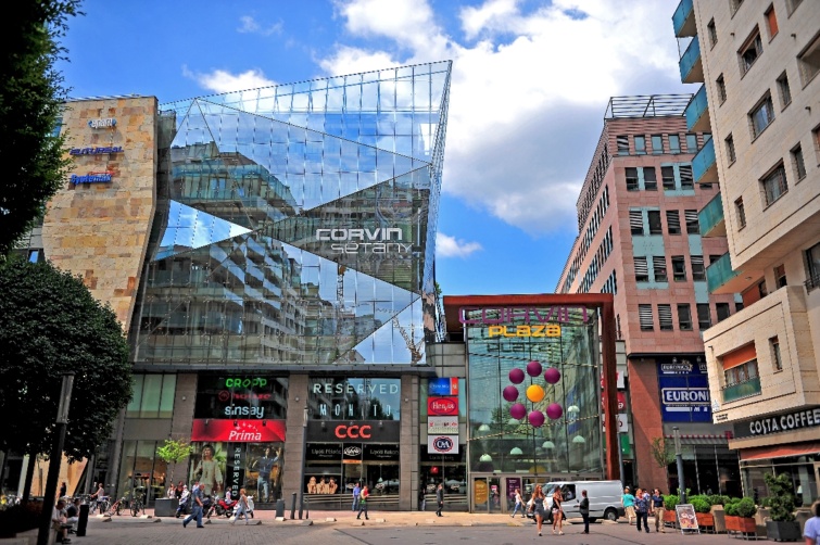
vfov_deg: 44.9
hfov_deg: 63.7
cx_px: 410
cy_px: 272
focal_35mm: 29
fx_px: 660
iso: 200
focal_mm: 29
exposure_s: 1/3200
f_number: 2.8
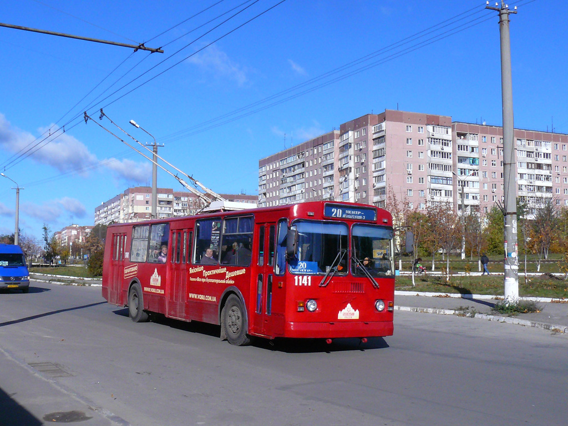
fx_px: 591
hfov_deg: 51.4
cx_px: 284
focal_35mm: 36
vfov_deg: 39.7
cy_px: 213
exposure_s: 1/640
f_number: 7.1
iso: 200
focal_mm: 6
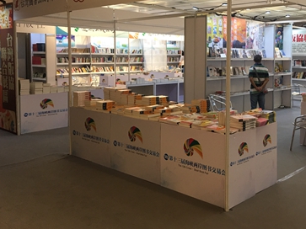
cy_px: 80
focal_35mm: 40
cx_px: 196
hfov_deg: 46.3
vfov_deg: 35.7
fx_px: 353
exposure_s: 1/33
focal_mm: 4.15
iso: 40
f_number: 2.2
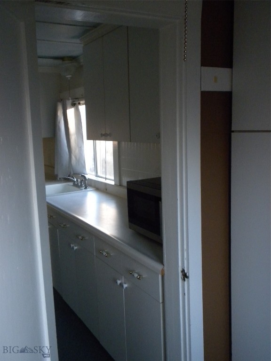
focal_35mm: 37
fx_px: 386
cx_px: 136
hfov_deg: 38.7
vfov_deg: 50.1
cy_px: 180
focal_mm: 6.6
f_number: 3.5
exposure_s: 1/56.2
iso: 400
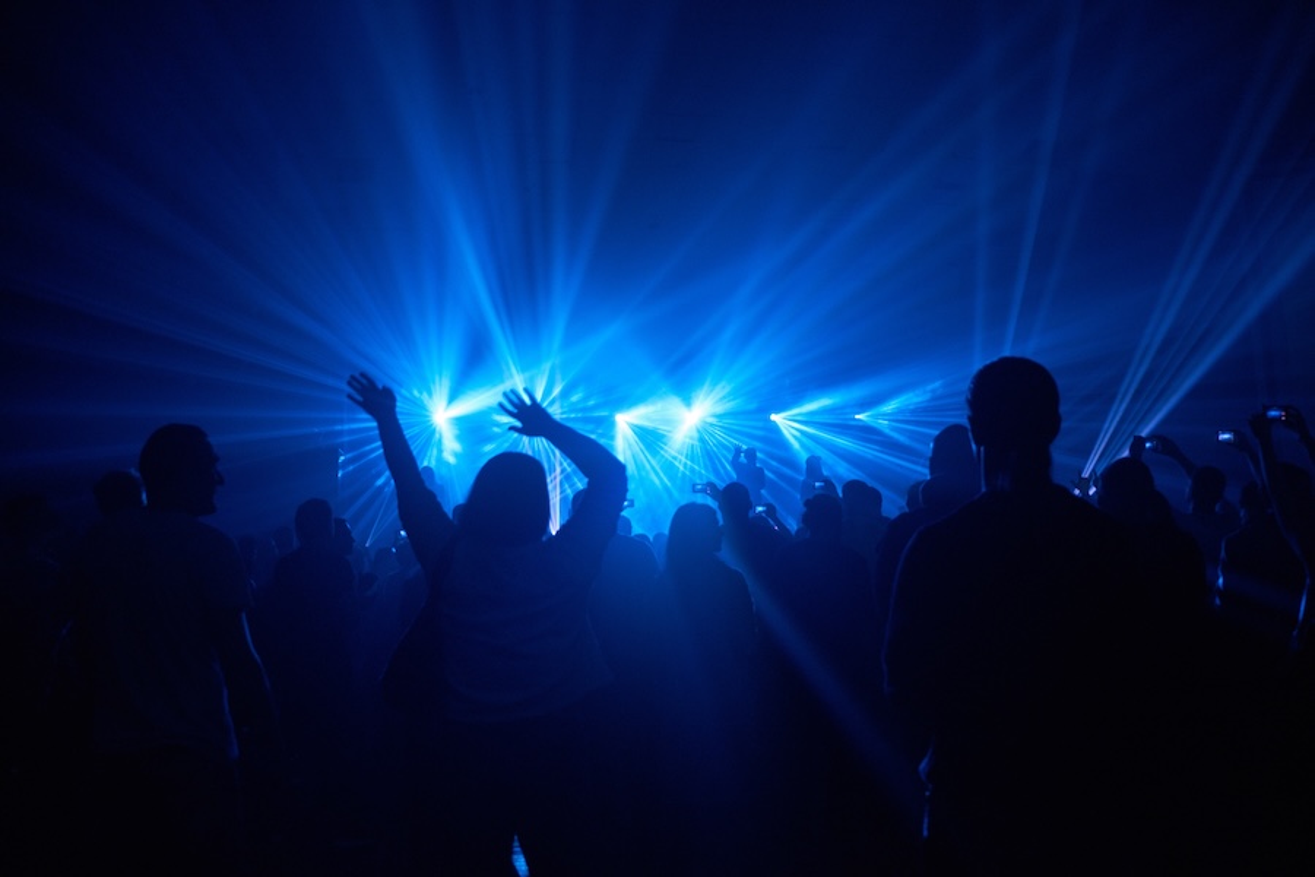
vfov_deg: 47.9
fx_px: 986
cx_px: 658
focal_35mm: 27
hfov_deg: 67.4
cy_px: 438
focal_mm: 18
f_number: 2.8
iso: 1600
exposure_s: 1/125
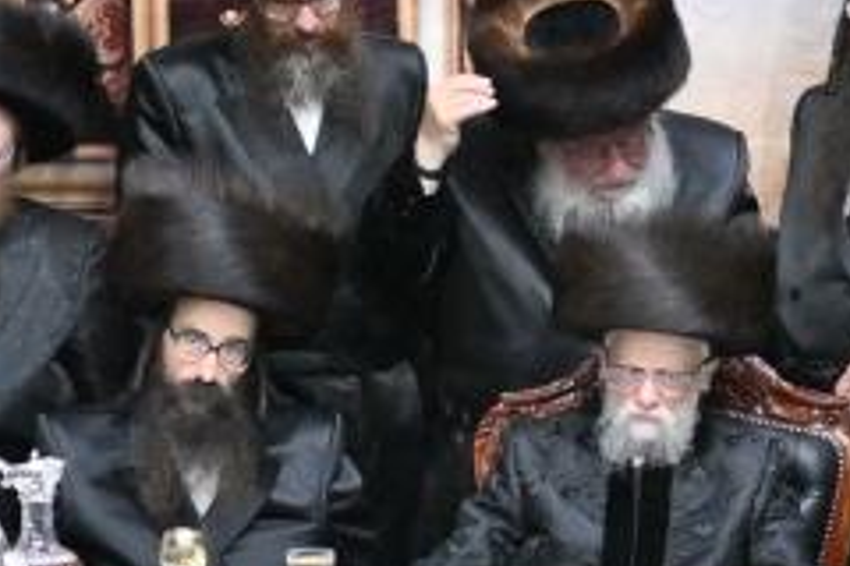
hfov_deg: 3.9
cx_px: 928
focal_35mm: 525
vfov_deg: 2.6
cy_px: 460
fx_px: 12395
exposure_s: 1/400
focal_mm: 82
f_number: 2.8
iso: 1250
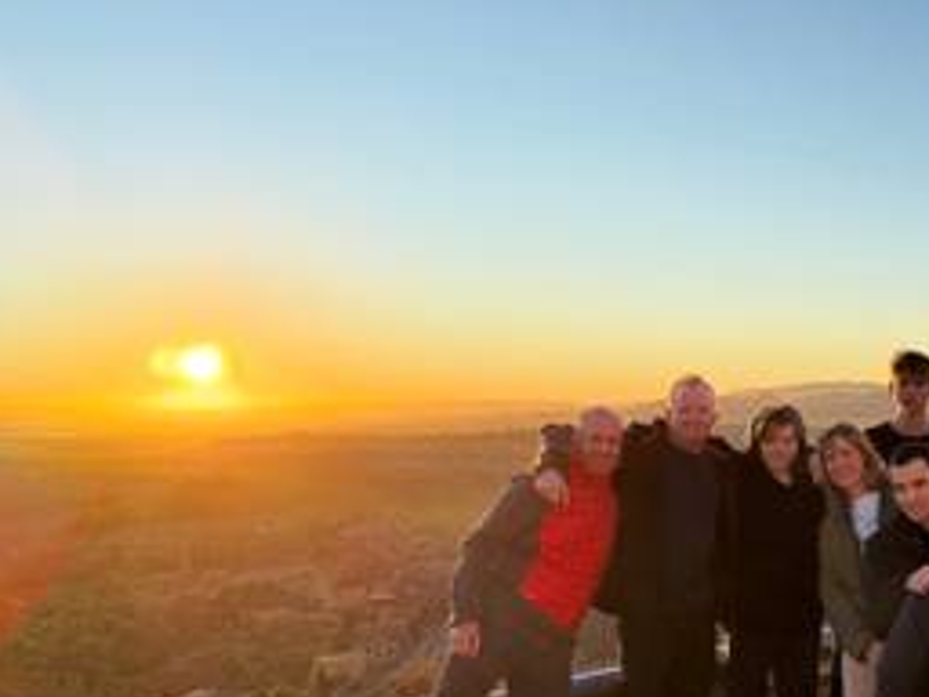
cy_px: 381
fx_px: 1208
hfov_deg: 38.7
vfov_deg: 32.2
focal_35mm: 45
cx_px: 860
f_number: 1.78
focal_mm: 6.76
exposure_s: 1/1464
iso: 100
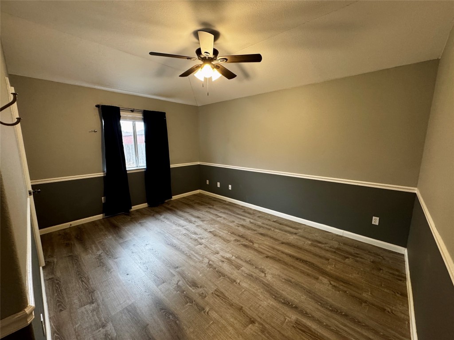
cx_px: 227
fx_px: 184
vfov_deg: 85.7
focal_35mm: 14
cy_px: 170
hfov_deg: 102.1
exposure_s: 1/60
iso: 320
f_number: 2.2
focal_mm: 2.22
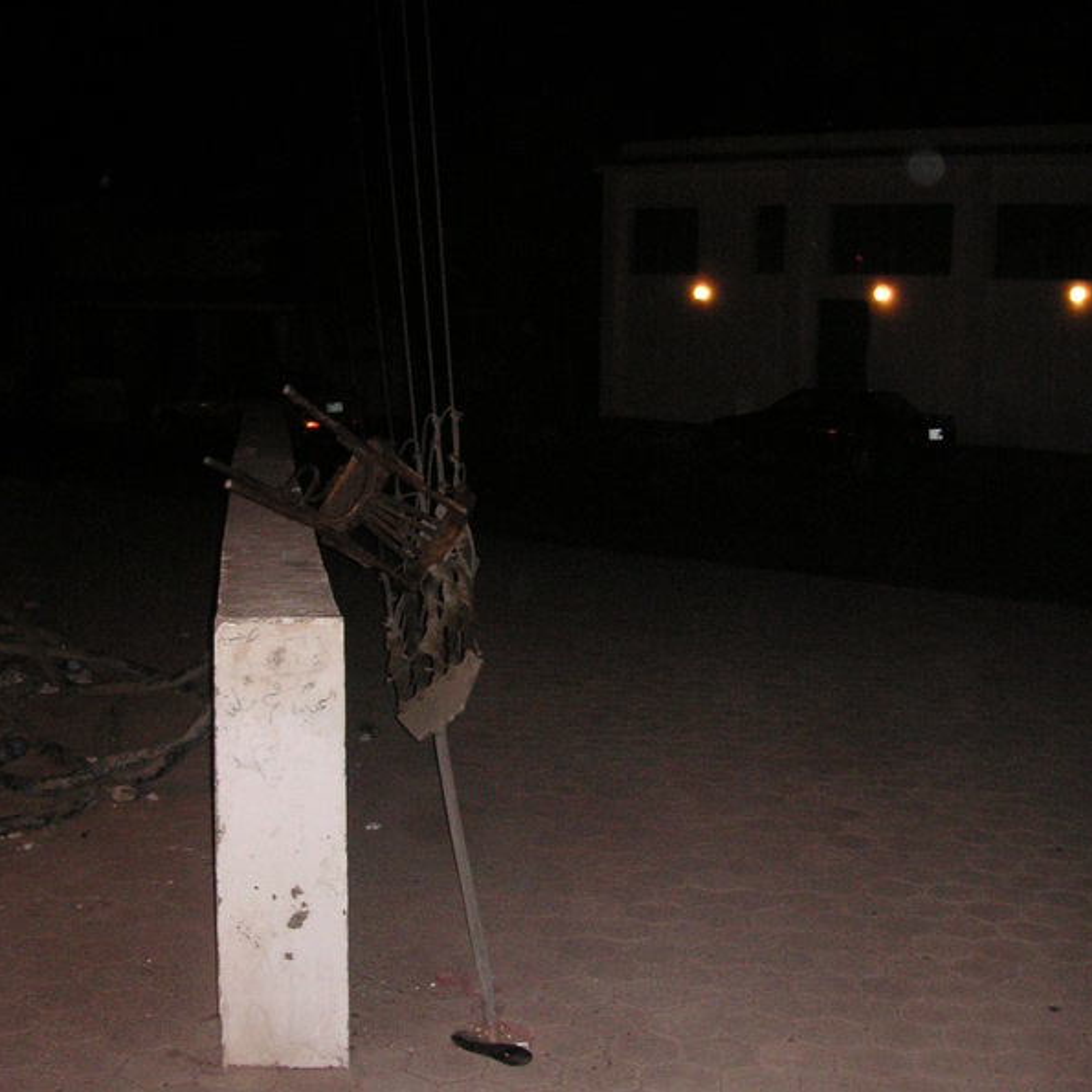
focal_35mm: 44
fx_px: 1570
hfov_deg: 38.3
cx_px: 547
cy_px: 565
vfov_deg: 38.3
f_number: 2.8
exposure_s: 1/45
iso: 160
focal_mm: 6.1
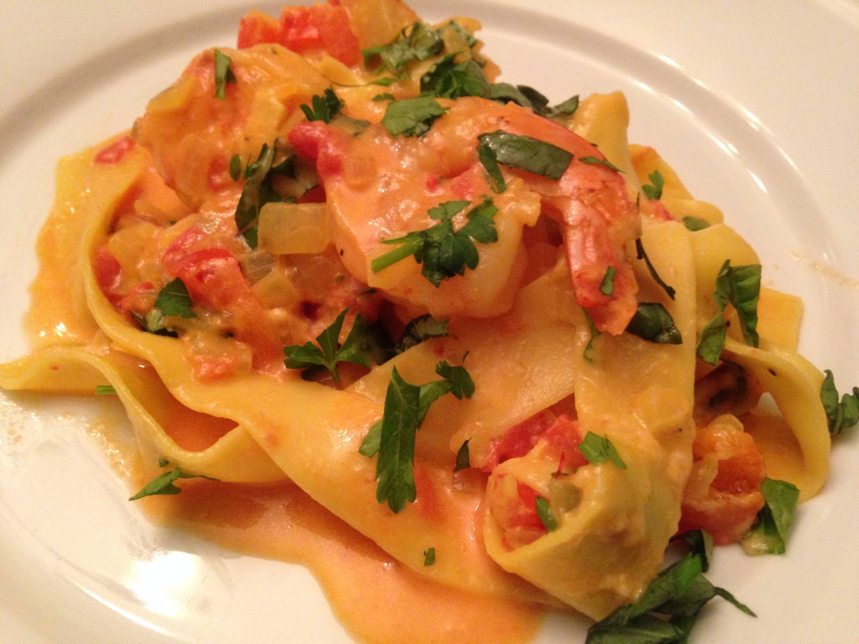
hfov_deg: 55.4
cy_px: 322
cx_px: 430
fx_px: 819
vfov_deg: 42.9
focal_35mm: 33
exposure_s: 1/15
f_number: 2.4
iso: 320
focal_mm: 4.12
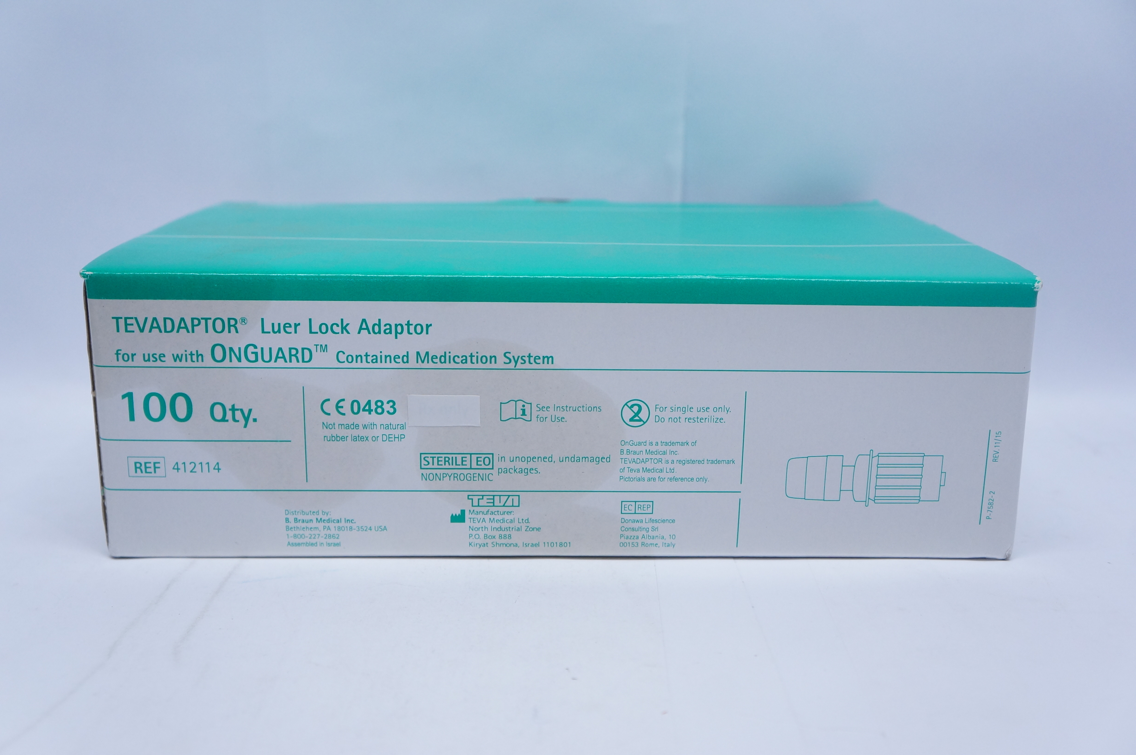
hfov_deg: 49.6
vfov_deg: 34.1
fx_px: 1229
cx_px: 568
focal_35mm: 39
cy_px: 378
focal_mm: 26
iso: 800
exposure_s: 1/200
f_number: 4
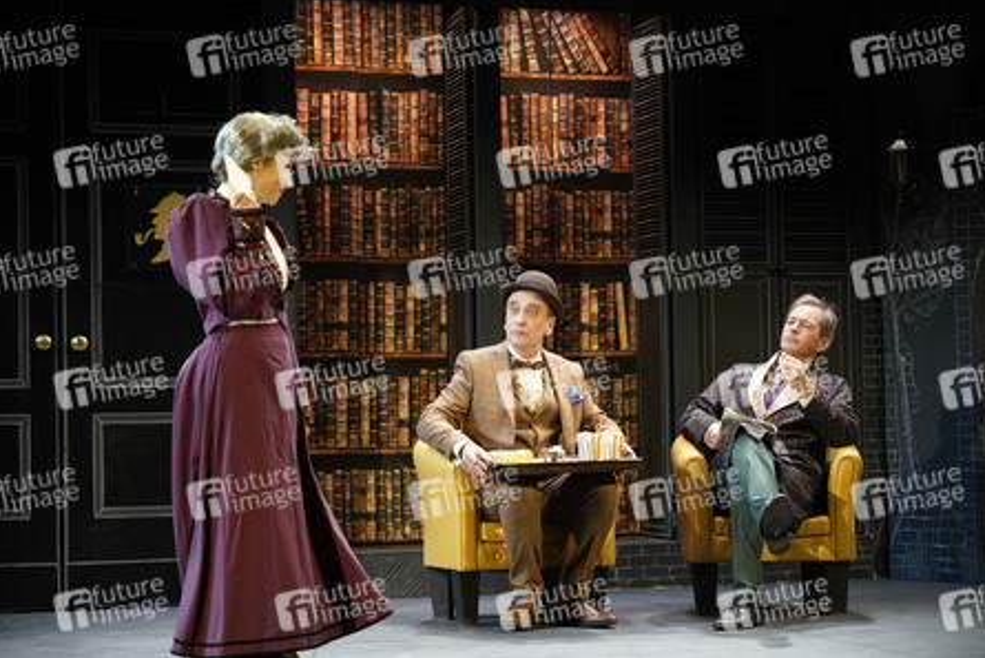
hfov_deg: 24.8
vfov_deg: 16.7
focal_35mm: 82
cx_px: 495
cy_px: 328
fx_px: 2244
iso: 1600
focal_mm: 81
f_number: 4.5
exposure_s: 1/160
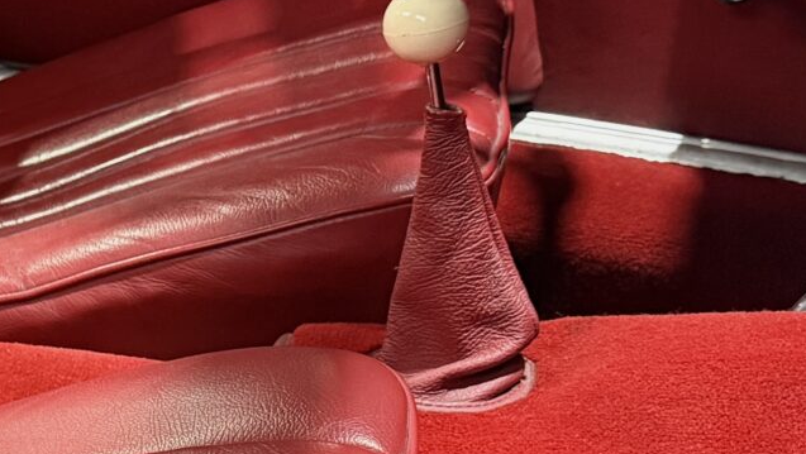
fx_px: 2245
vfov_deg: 11.5
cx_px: -373
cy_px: 340
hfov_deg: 18.3
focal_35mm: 105
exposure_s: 1/50
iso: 640
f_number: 1.78
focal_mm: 6.76
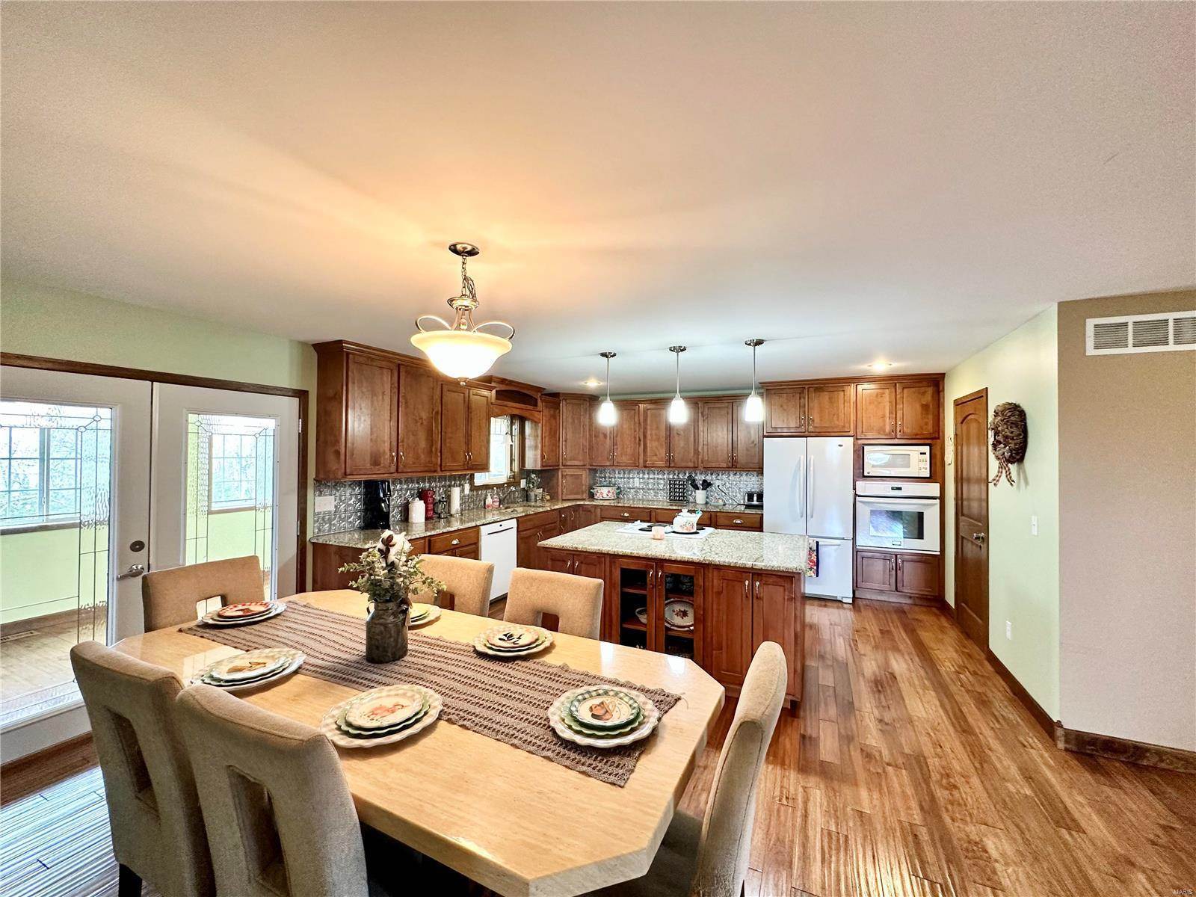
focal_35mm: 14
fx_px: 484
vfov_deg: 85.7
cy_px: 448
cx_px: 598
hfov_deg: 102.1
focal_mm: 2.22
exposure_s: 1/60
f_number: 2.2
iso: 200
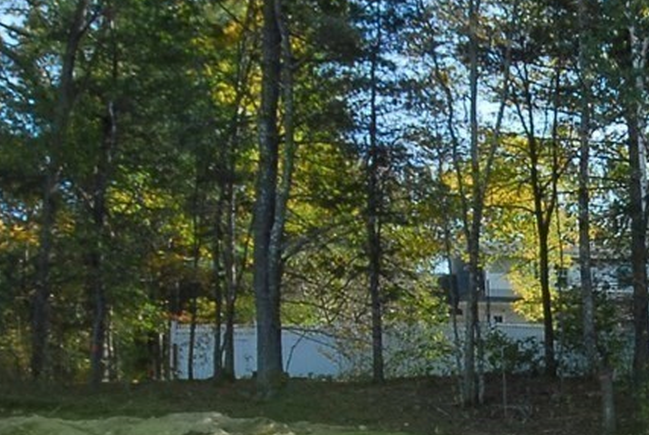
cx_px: 743
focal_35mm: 72
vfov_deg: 18.1
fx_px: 1300
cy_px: 512
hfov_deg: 25.6
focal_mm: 10
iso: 250
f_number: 9
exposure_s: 1/100
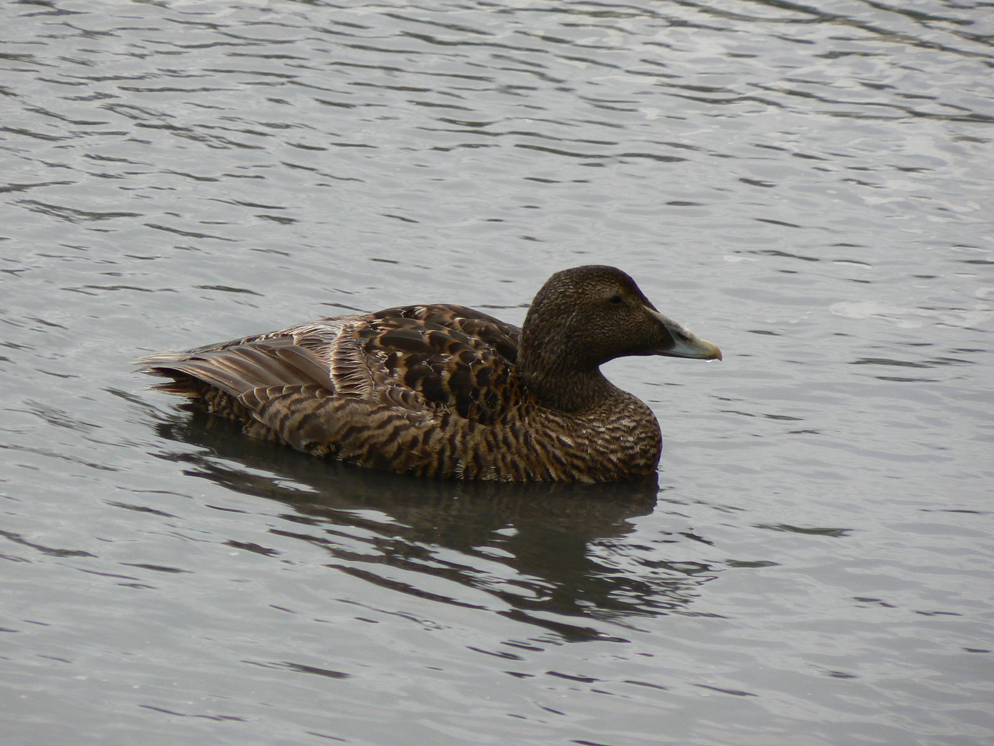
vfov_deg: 3.4
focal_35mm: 432
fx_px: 12405
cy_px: 373
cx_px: 497
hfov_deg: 4.6
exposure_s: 1/125
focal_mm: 72
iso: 80
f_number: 5
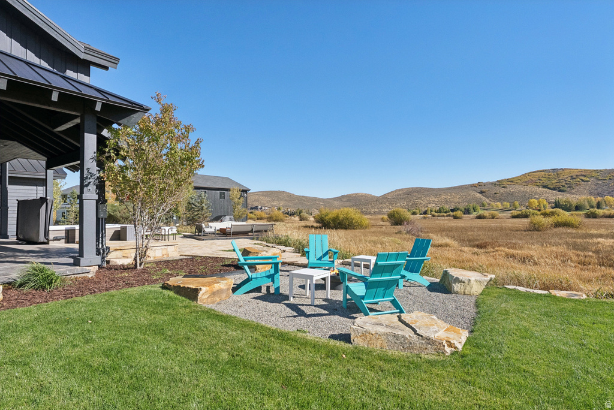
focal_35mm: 19
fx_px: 324
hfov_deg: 86.9
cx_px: 307
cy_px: 205
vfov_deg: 64.6
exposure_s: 1/5000
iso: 1600
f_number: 7.1
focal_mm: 19
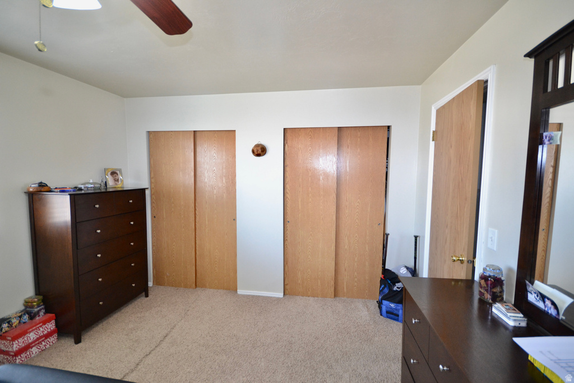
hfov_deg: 100.4
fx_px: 239
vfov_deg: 77.3
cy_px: 192
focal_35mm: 15
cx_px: 287
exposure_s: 1/60
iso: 1000
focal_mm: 10
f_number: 4
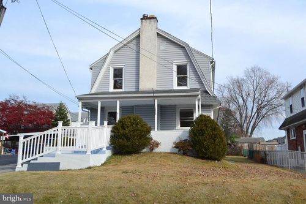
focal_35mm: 33
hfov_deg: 57.2
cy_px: 102
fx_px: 280
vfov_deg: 39.9
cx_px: 153
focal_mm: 22
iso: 100
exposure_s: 1/250
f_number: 8
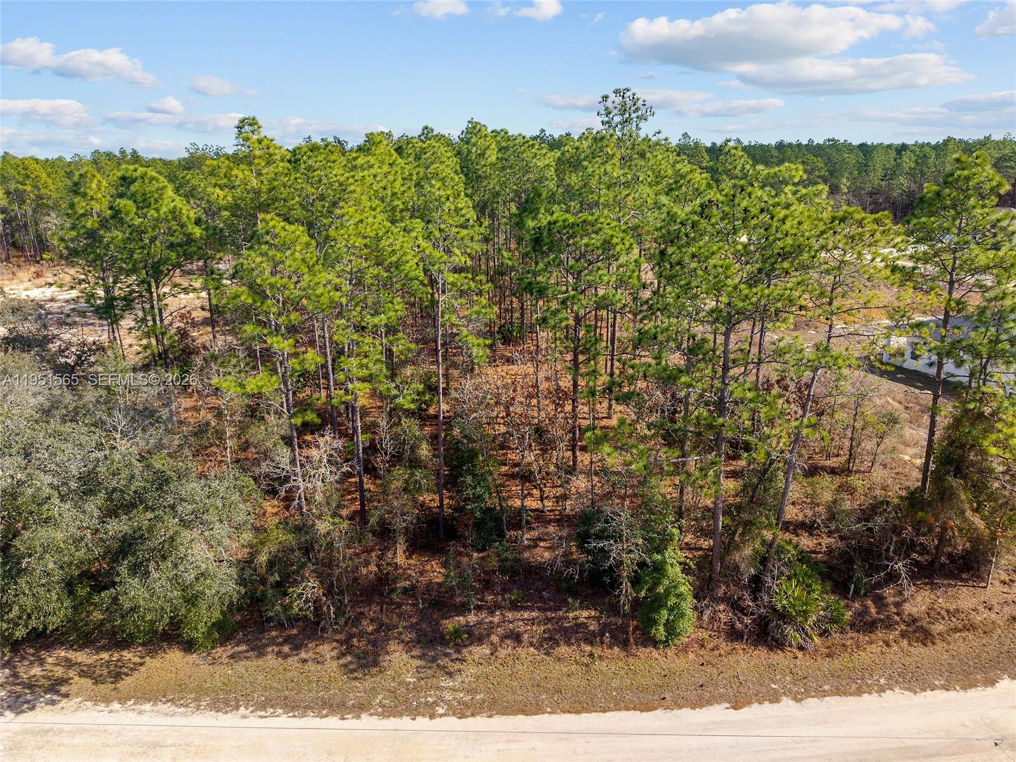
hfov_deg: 71.6
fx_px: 704
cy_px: 381
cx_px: 508
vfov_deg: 56.8
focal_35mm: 24
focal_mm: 8.67
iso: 190
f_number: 1.8
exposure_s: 1/3000
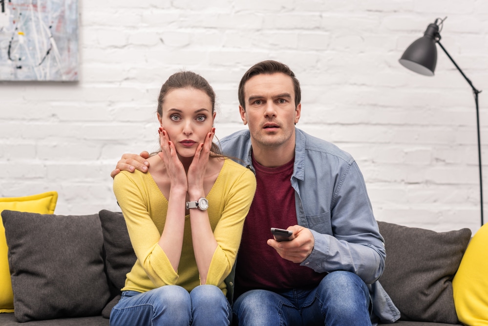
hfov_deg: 23.9
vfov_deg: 16.1
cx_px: 244
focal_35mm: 85
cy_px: 163
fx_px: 1153
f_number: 3.5
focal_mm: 85
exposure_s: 1/160
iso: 100
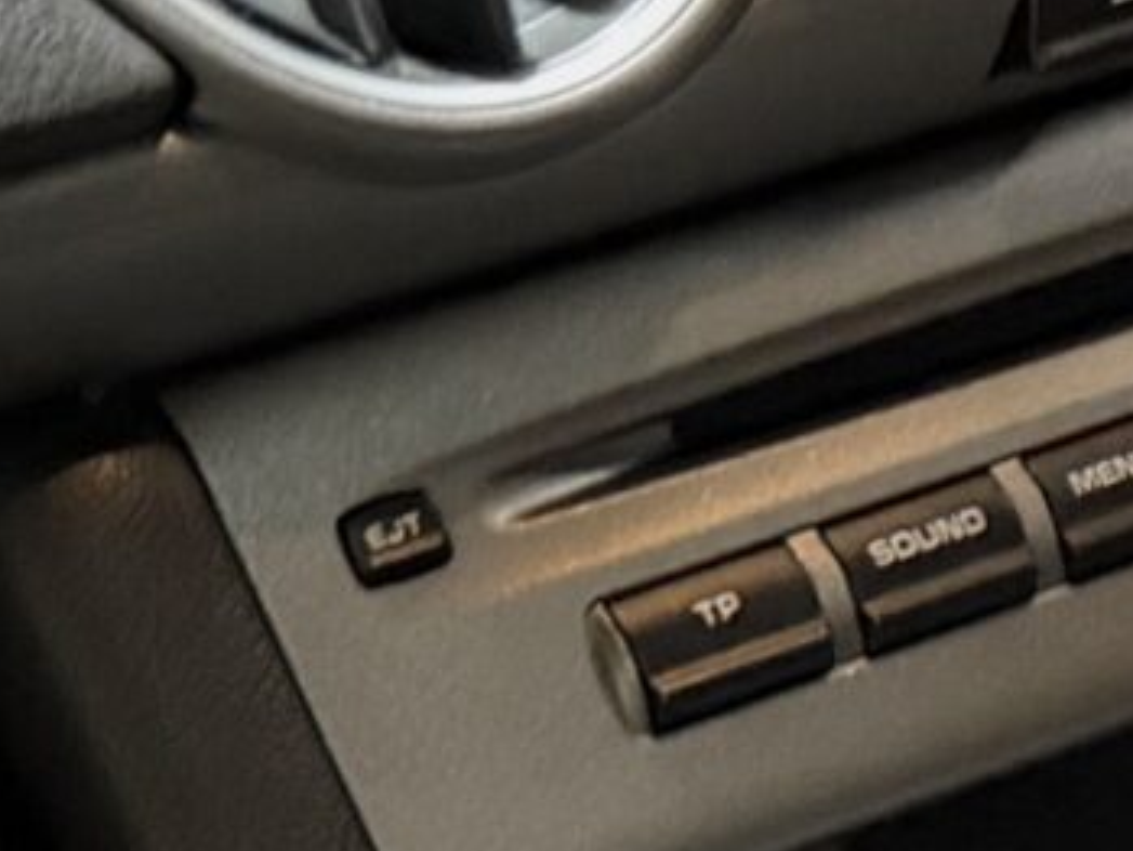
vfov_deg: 8.0
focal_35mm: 176
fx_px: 5763
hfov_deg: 9.6
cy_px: 1760
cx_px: 2961
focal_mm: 6.76
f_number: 1.78
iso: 1000
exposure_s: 1/25
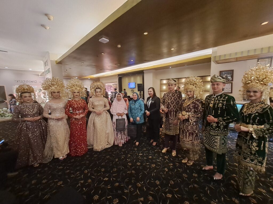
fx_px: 103
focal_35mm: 13
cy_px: 102
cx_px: 136
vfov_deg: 89.9
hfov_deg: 106.2
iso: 640
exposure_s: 1/20
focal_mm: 1.42
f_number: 2.2
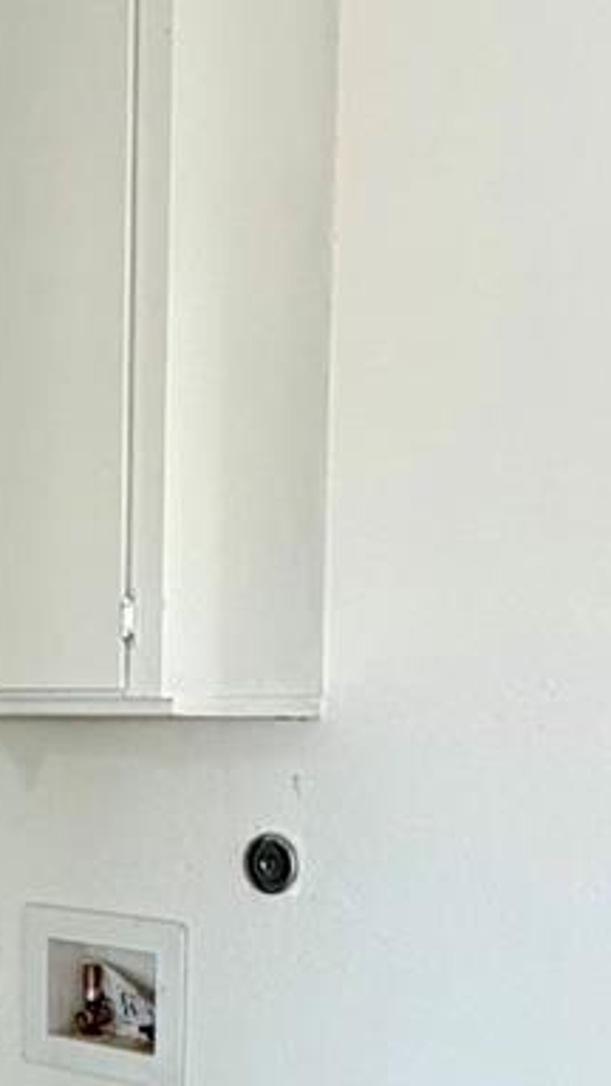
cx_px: -337
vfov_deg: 33.4
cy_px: 860
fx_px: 1757
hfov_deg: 17.5
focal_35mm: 61
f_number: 2.2
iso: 200
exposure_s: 1/121
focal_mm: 2.22
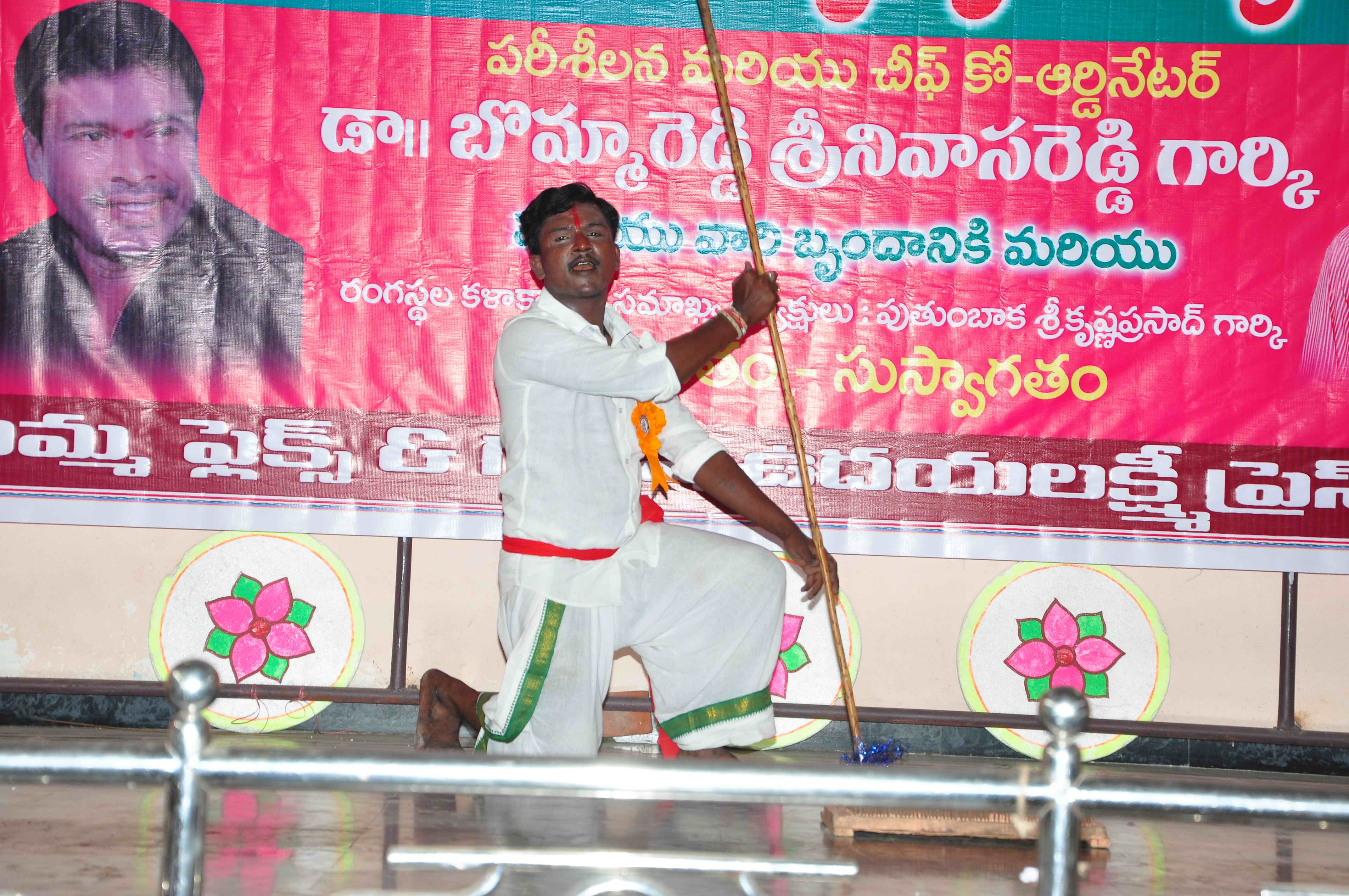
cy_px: 448
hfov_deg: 21.9
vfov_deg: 14.7
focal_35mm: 93
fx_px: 3481
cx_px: 674
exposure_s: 1/100
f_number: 5.6
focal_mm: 62
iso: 320
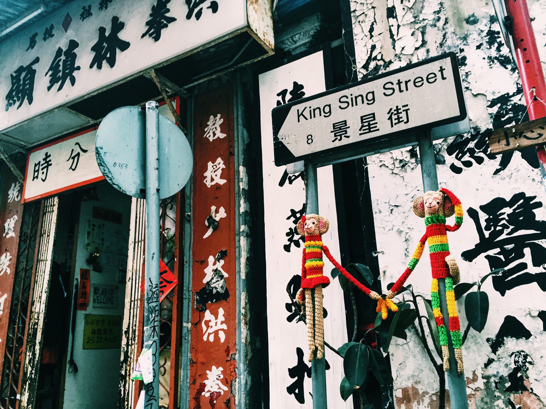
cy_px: 204
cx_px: 273
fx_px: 457
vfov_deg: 48.2
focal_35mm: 29
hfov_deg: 61.7
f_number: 2.2
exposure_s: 1/33
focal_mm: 4.15
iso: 64
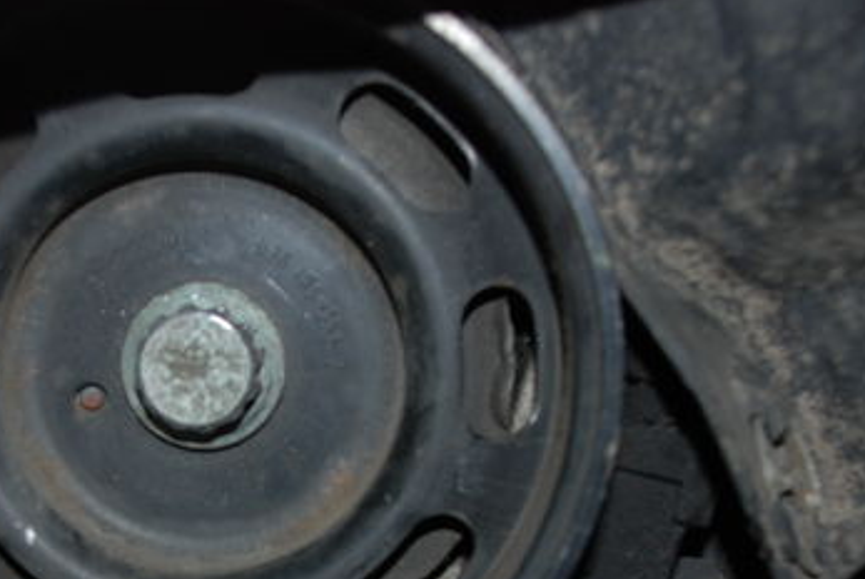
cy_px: 524
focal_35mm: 72
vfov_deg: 18.6
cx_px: 244
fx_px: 1731
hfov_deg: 27.8
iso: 200
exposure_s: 1/60
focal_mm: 26
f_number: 4
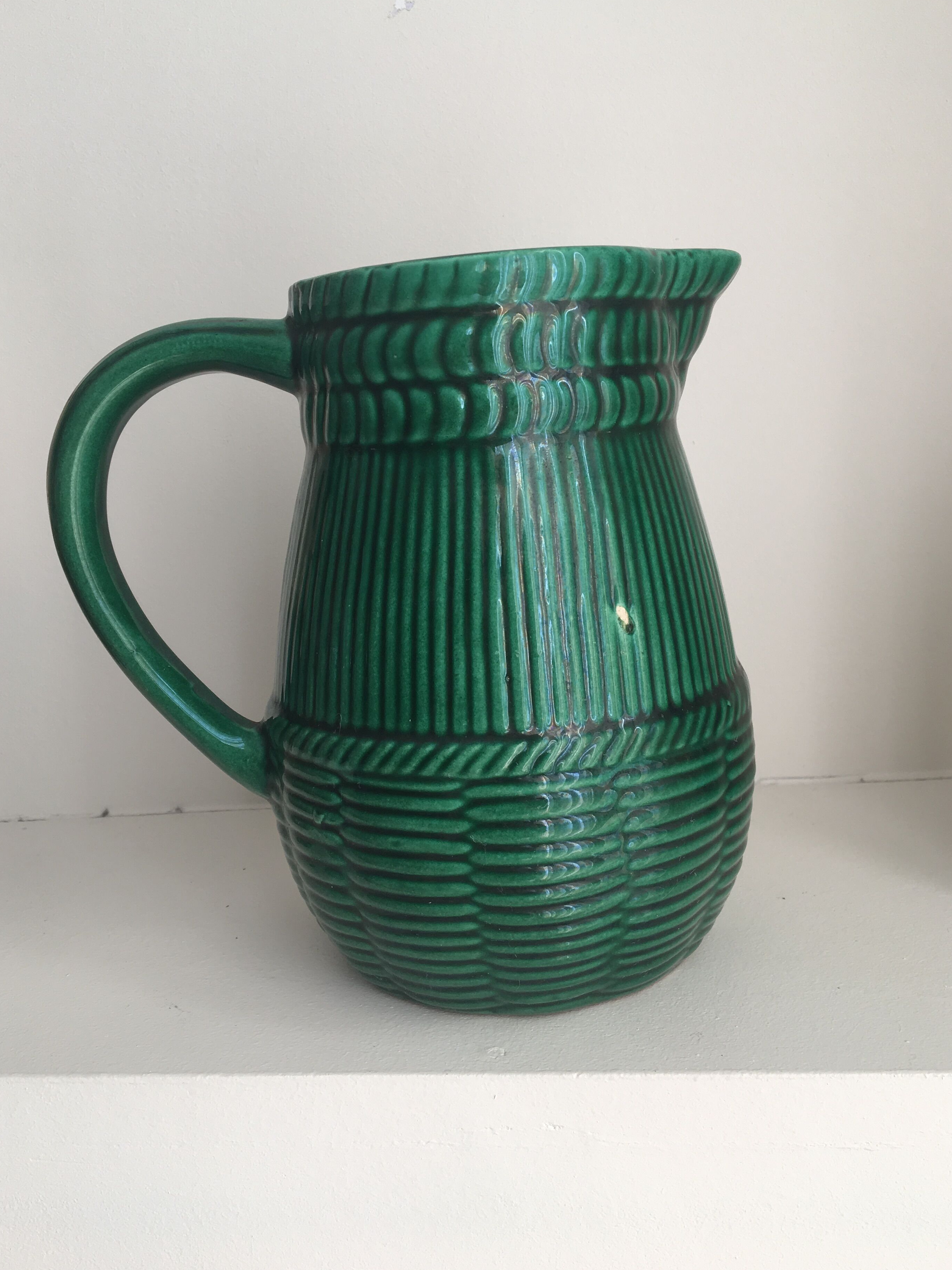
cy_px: 601
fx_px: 1173
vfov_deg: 56.8
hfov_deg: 44.2
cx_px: 473
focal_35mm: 32
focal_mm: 4.15
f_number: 2.2
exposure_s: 1/100
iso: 25
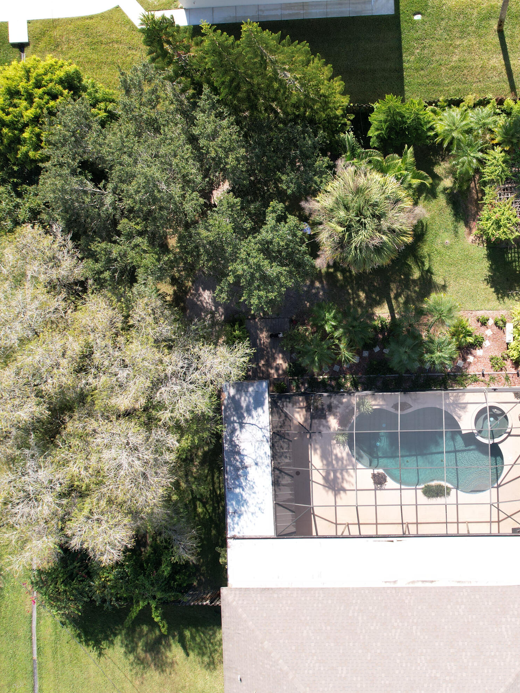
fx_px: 641
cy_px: 345
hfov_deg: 42.2
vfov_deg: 56.8
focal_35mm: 32
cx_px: 416
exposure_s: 1/50
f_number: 2.8
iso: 100
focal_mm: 8.38
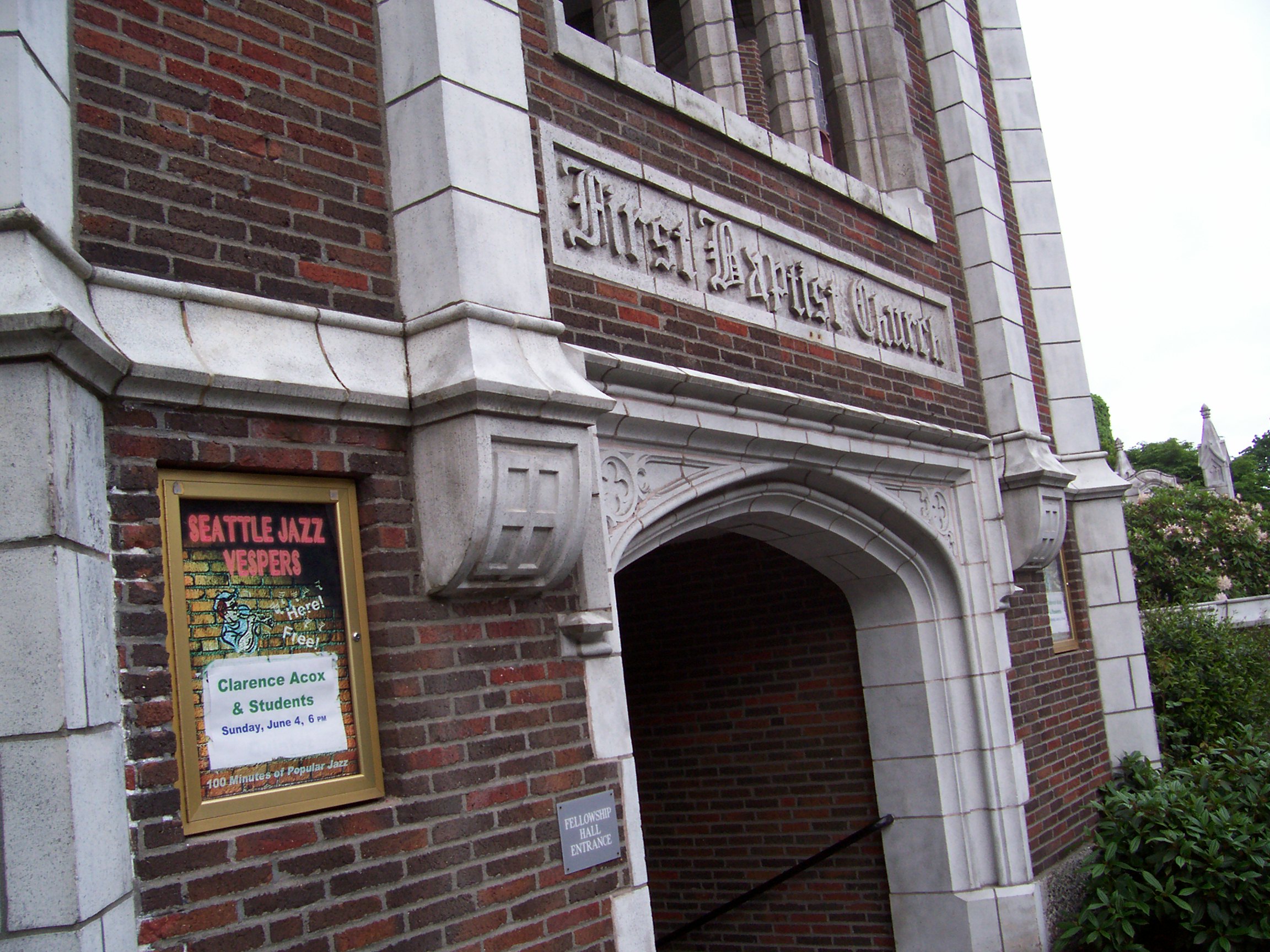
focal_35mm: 34
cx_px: 635
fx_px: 1247
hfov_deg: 54.0
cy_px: 476
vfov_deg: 41.8
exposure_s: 1/420
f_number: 2.7
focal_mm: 5.6
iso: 80
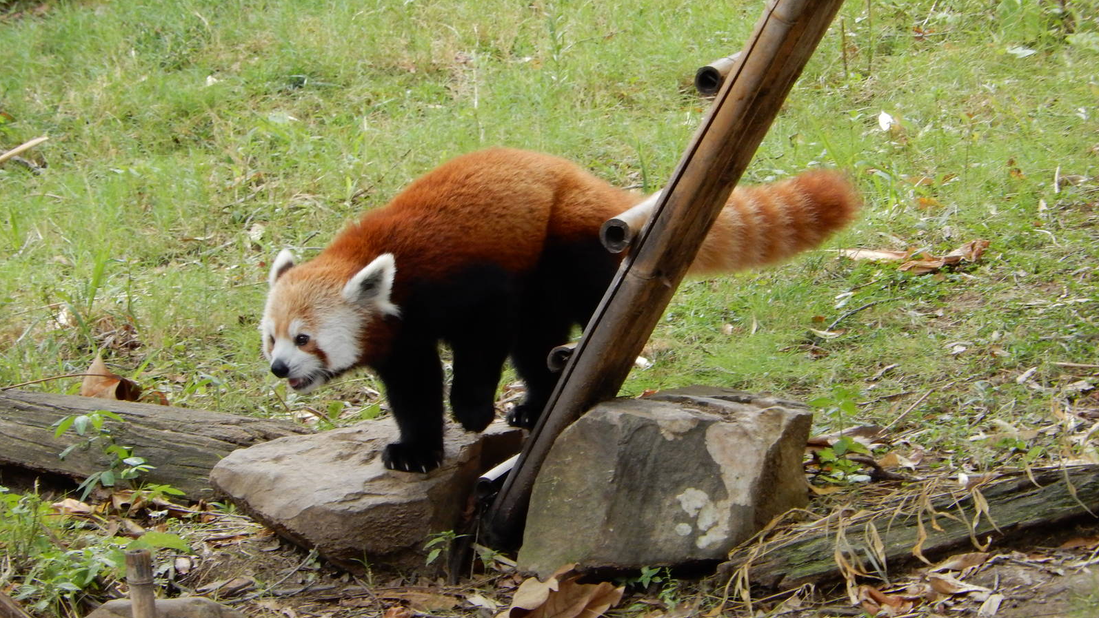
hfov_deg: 6.6
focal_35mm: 327
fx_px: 9530
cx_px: 551
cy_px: 279
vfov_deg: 3.7
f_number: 6
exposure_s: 1/100
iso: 400
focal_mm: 53.6
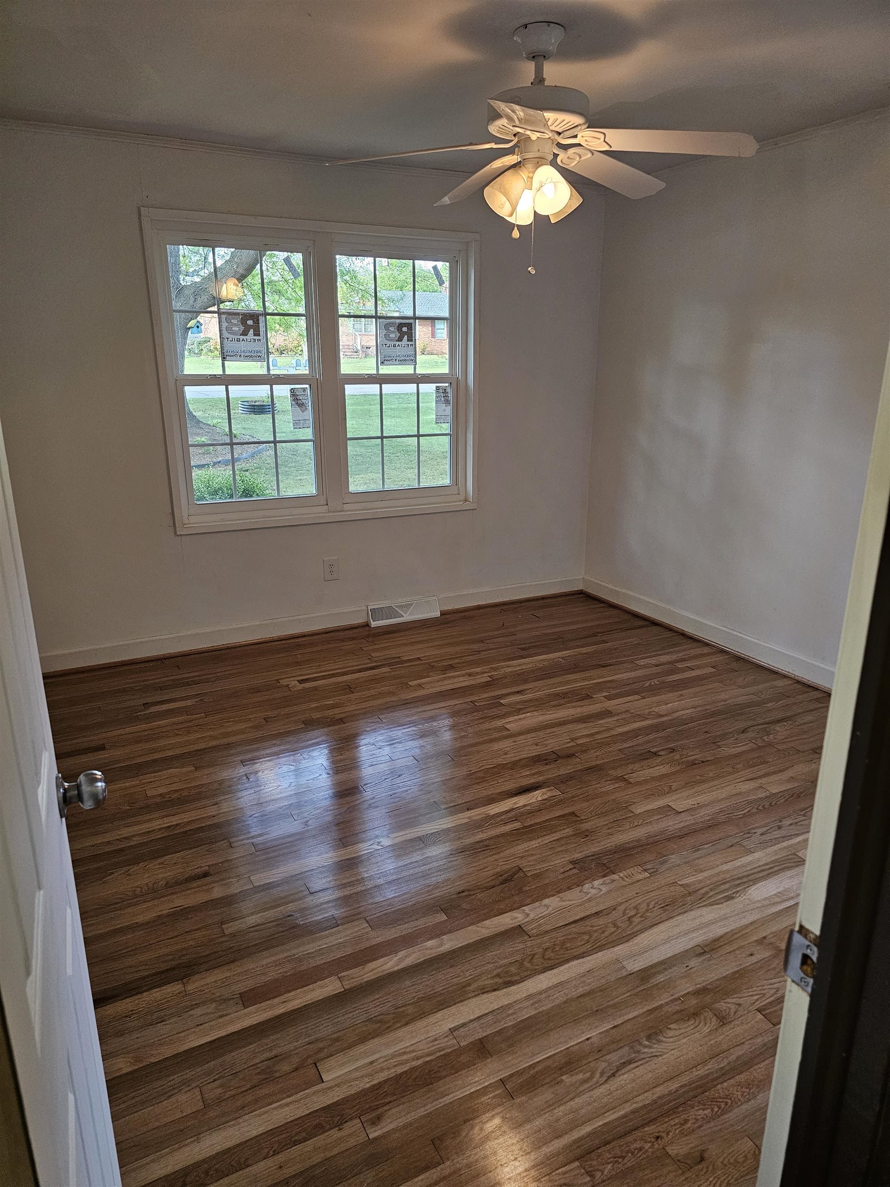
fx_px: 788
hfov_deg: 58.9
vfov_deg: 73.9
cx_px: 445
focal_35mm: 23
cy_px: 594
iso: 320
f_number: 1.7
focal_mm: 6.3
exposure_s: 1/120
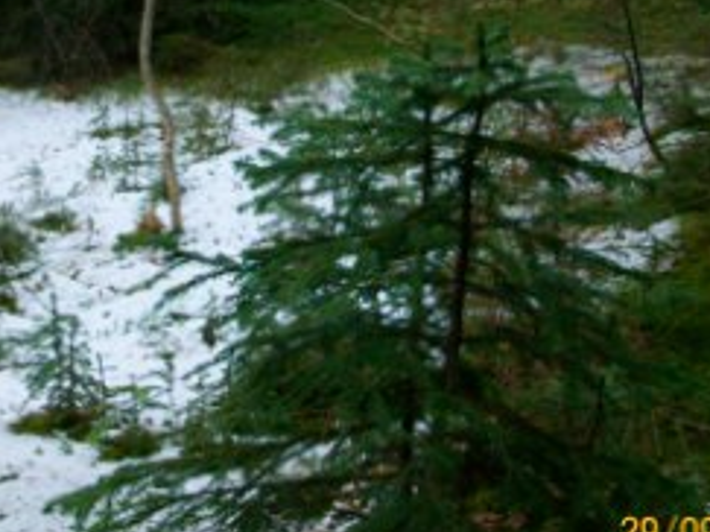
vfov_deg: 24.6
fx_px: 1210
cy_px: 152
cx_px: 231
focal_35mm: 59
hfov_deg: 32.4
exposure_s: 1/60
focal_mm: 5.7
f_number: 2.8
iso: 89
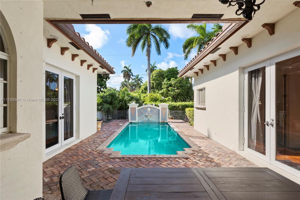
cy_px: 100
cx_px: 150
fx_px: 133
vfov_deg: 73.7
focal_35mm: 16
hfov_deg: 96.7
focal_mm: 16
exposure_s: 1/15
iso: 50
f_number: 9
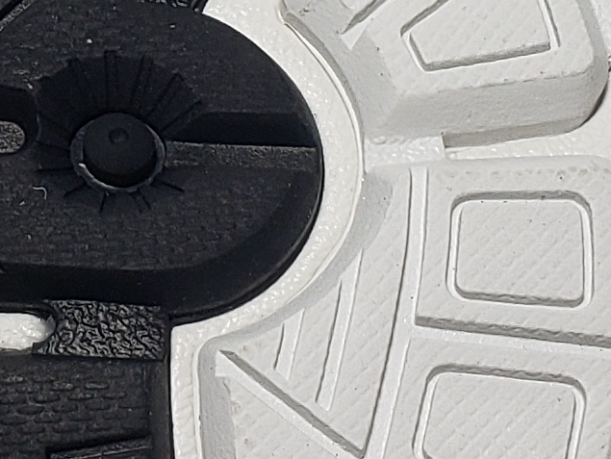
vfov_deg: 8.9
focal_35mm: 165
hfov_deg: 11.6
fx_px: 2914
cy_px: -151
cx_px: -204
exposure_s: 1/240
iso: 50
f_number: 2.4
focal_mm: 4.3
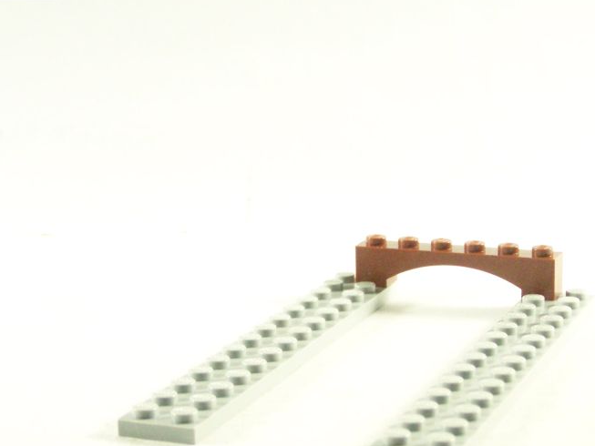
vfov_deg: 14.1
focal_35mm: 105
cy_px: 281
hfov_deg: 18.7
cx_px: 333
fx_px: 1805
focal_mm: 11.1
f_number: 3.2
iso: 400
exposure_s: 1/60
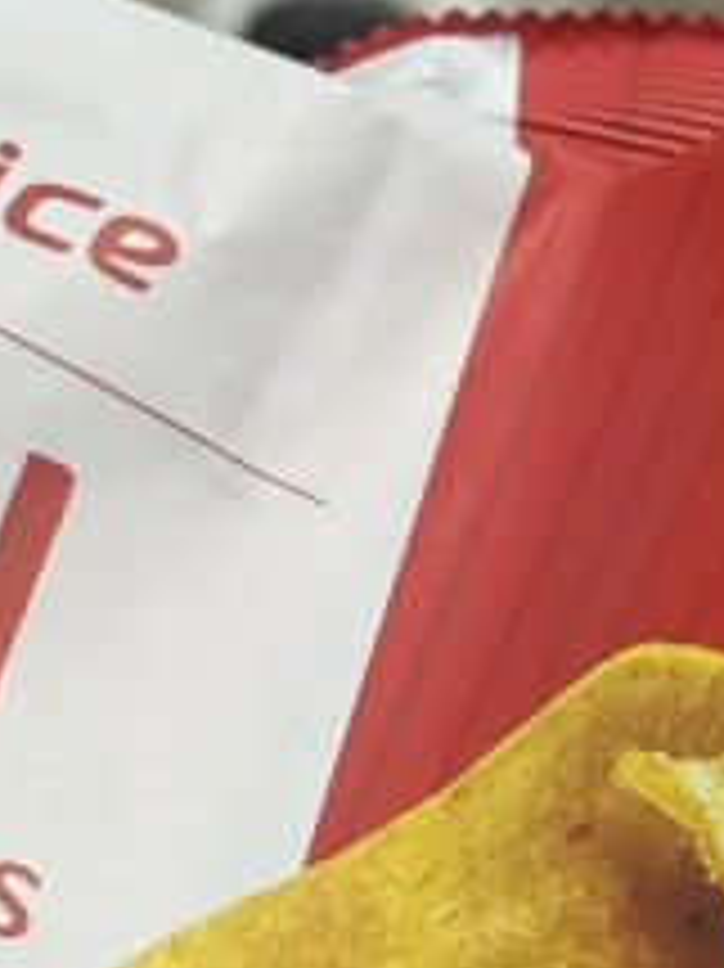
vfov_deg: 12.3
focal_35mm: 161
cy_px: 572
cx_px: 270
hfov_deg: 9.2
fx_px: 4494
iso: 100
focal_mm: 6.76
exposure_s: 1/50
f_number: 1.78
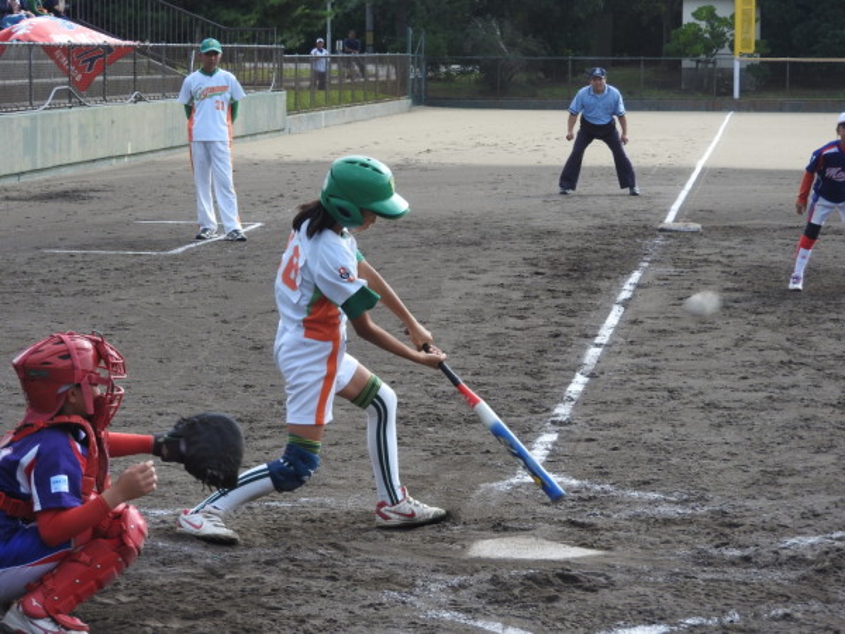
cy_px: 317
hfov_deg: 17.1
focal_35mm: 115
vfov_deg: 12.9
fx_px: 2807
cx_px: 422
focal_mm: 20.6
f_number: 5
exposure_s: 1/320
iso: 100
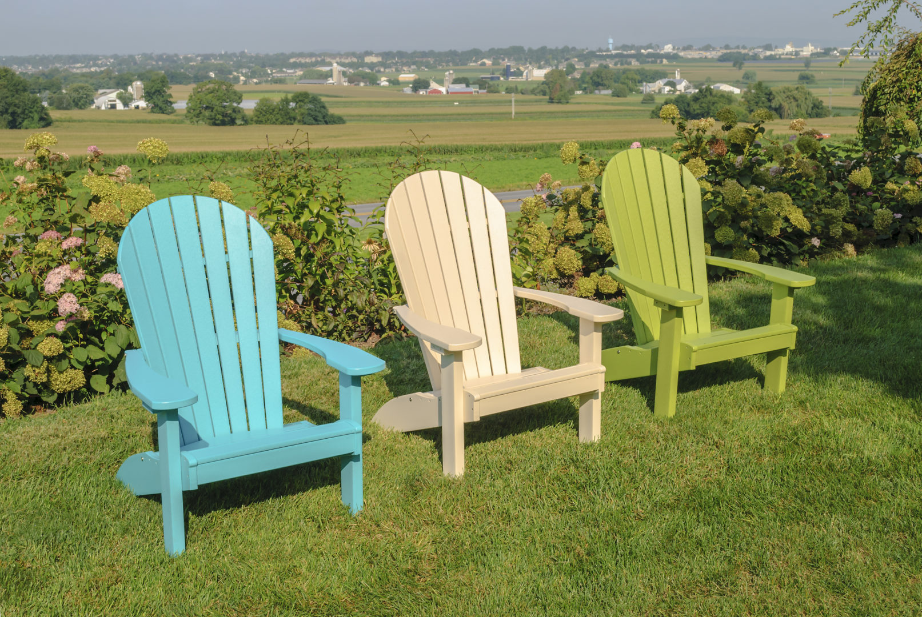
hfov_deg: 44.9
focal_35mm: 44
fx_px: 1115
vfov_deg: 30.9
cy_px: 308
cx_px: 461
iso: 100
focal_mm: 29
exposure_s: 1/250
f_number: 8
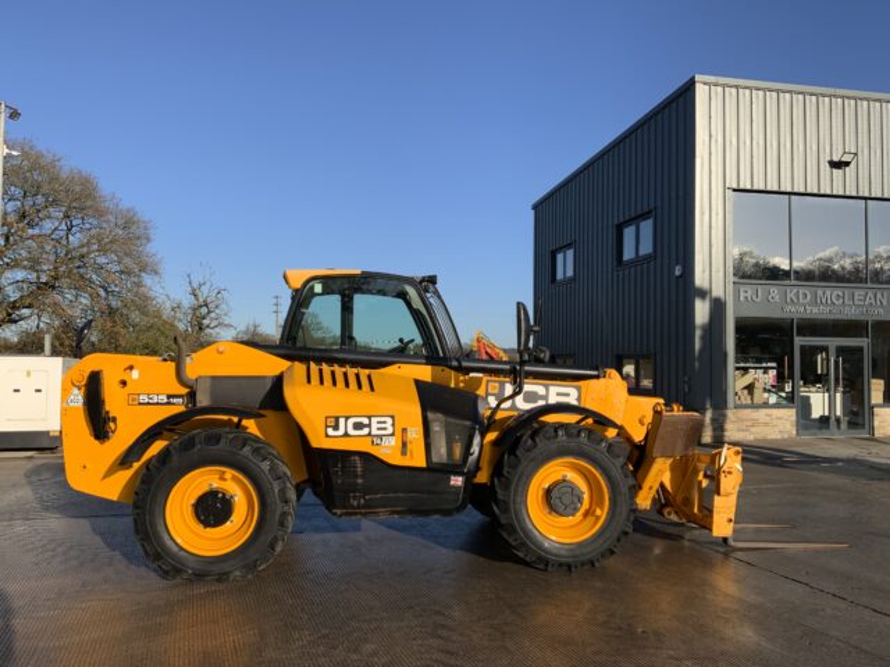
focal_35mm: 29
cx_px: 445
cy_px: 334
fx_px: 746
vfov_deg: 48.2
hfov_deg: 61.7
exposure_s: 1/2141
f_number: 1.8
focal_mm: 3
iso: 16
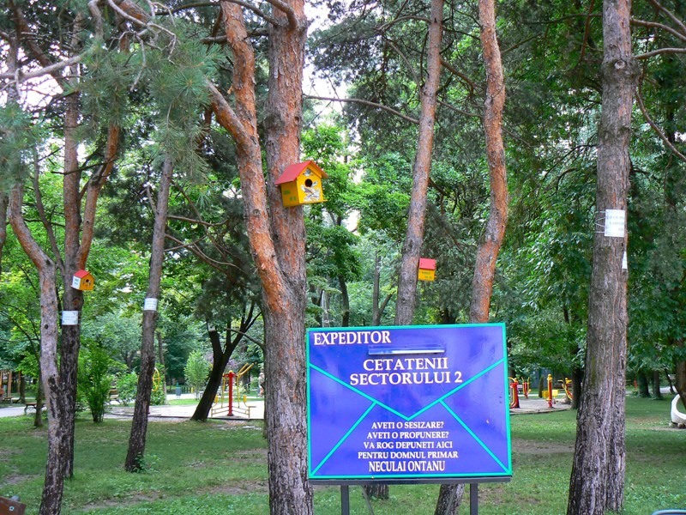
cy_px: 258
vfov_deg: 39.7
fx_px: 713
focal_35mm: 36
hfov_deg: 51.4
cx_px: 343
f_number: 2.8
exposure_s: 1/100
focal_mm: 6
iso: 100
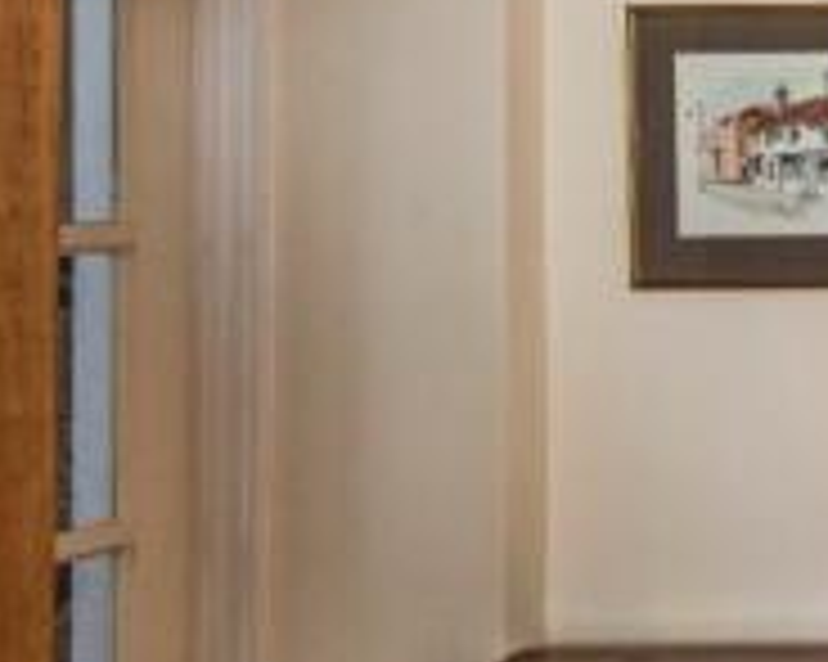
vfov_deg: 19.1
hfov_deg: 19.6
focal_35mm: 80
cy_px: 205
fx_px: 1959
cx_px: 1350
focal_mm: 24
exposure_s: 1/20
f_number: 9
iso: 400
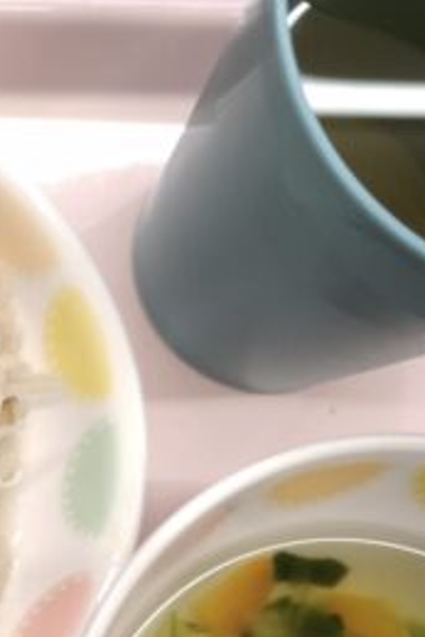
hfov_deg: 15.7
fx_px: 1256
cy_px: 669
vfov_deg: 26.6
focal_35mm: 71
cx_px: -391
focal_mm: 6.57
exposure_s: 1/50
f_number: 1.6
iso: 250
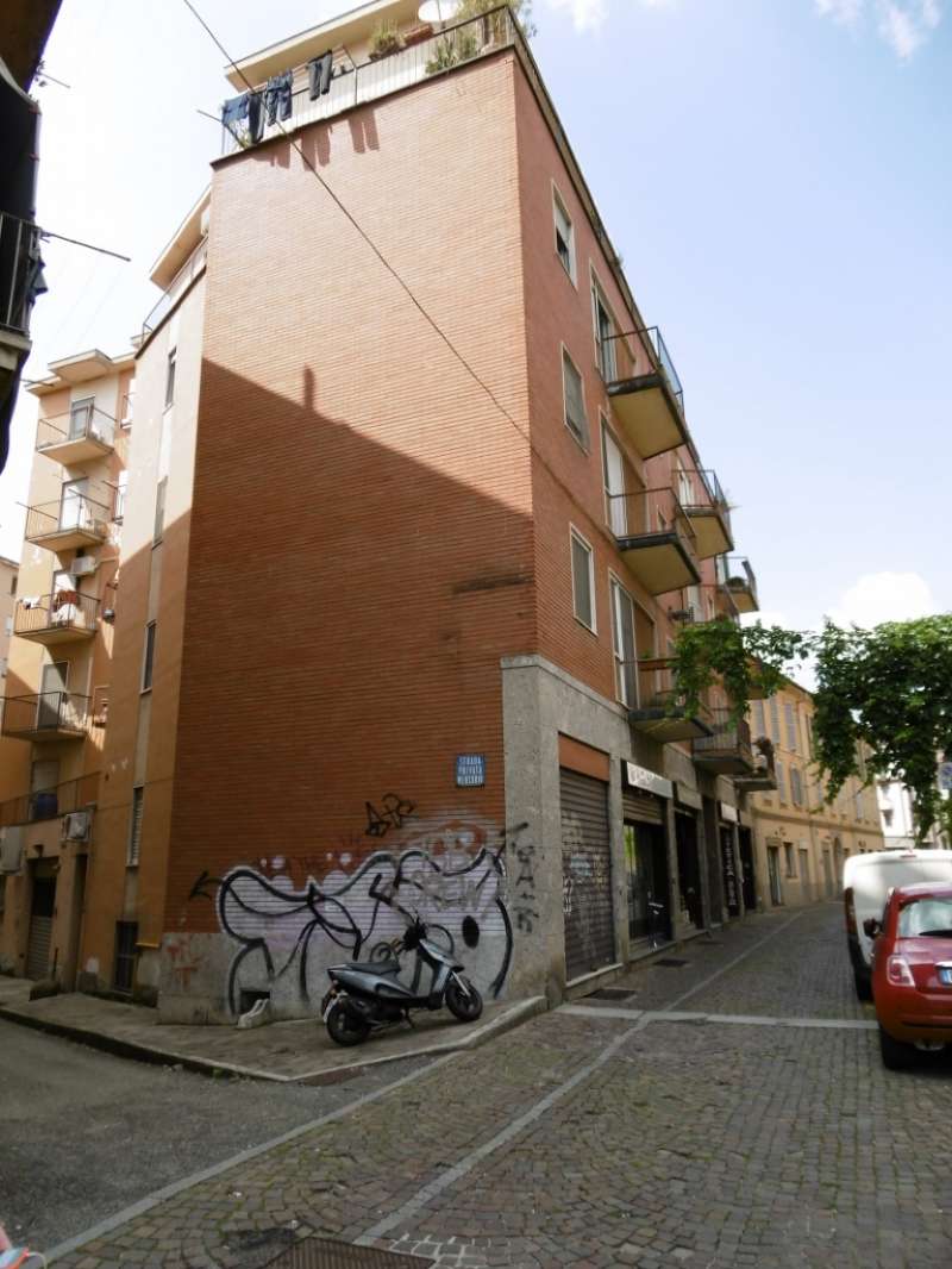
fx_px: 880
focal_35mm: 24
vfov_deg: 71.6
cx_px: 476
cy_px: 634
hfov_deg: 56.8
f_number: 3.1
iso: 100
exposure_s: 1/500
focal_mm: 4.3
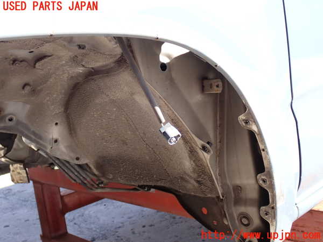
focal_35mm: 44
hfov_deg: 42.9
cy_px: 121
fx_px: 411
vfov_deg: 32.9
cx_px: 162
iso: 100
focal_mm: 7.84
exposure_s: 1/100
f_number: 4
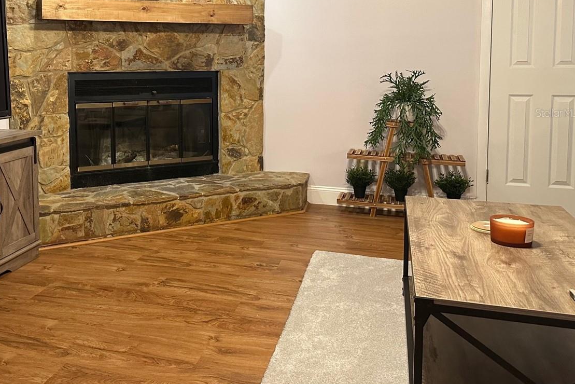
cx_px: 170
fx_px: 575
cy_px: 113
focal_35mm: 36
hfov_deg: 51.6
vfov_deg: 36.3
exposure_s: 1/60
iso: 500
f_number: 1.78
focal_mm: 6.86
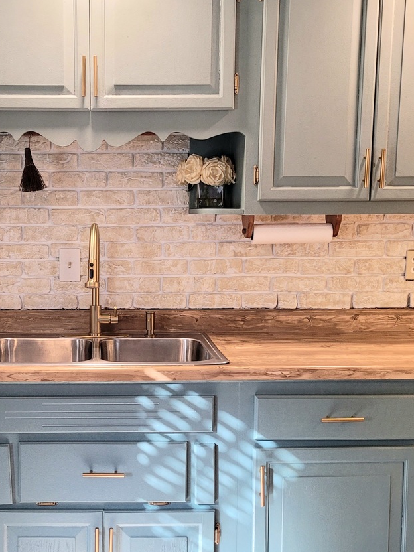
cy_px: 294
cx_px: 107
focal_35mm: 45
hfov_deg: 31.6
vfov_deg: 42.1
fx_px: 718
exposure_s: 1/120
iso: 200
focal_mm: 5.4
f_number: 1.8
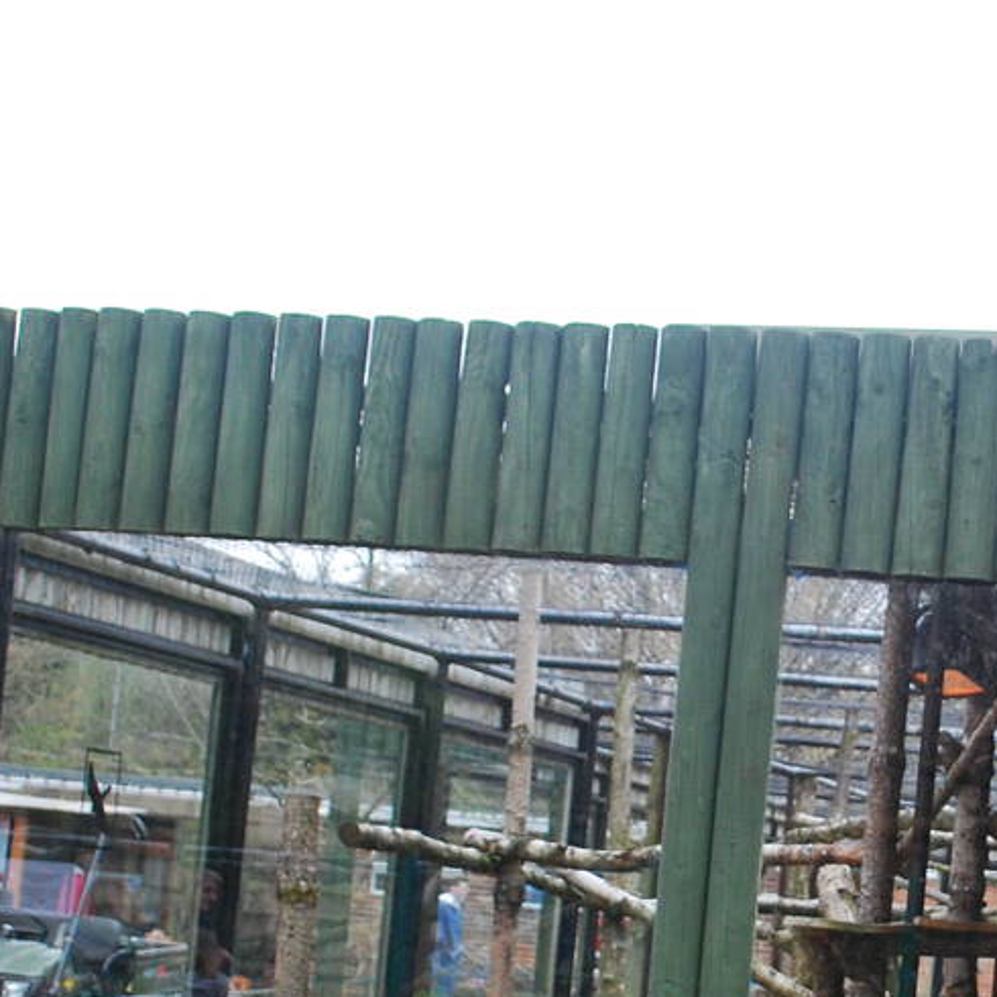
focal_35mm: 75
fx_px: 2444
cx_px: 926
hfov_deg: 22.4
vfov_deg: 22.7
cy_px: 795
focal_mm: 18
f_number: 3.5
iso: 400
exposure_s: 1/400
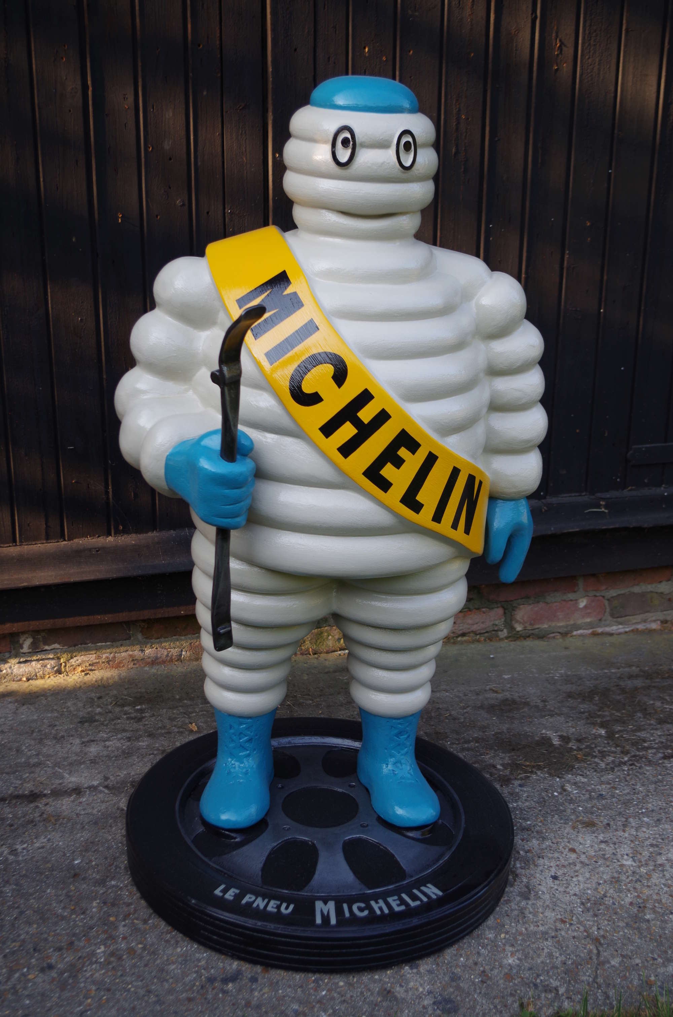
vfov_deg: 42.8
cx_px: 336
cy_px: 508
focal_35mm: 46
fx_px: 1296
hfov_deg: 29.1
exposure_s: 1/100
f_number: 4
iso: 100
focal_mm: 30.63
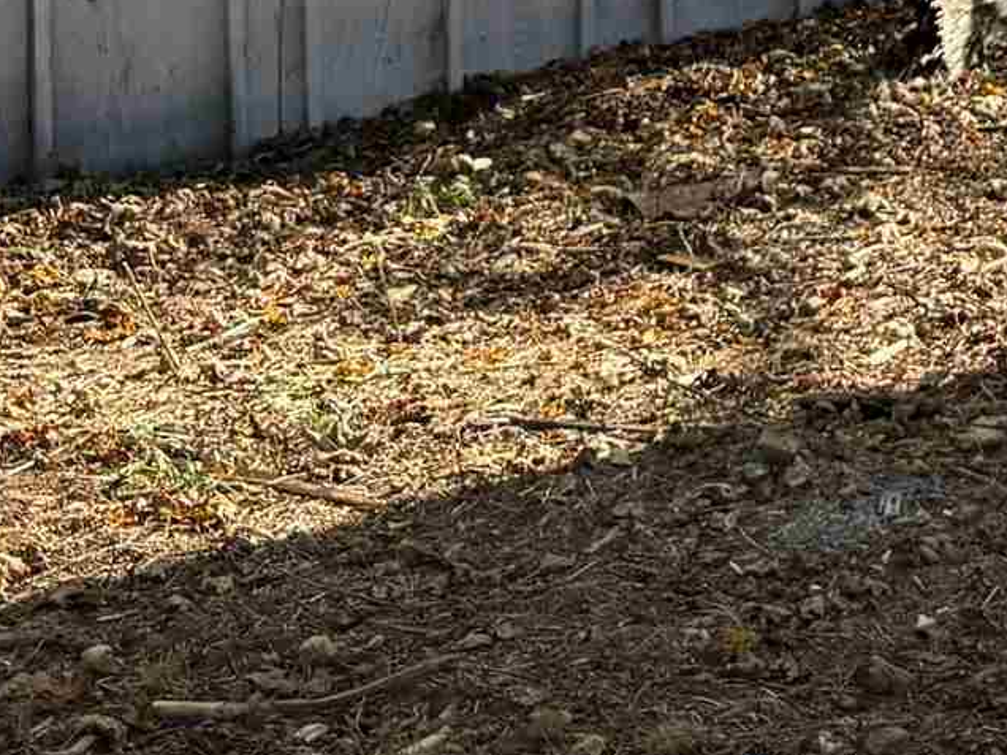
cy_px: -918
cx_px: 1477
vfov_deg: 11.2
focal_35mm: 116
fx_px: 3375
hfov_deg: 15.7
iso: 100
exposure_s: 1/1585
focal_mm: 6.76
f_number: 1.78
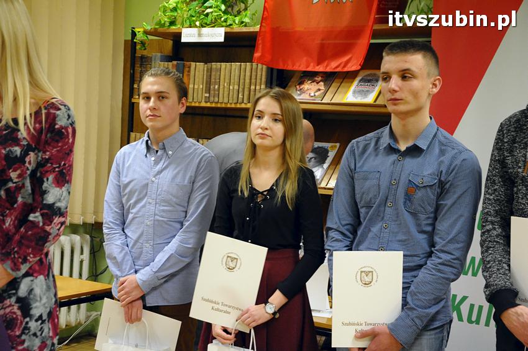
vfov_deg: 22.6
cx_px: 264
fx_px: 879
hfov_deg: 33.4
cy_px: 176
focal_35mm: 60
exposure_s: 1/60
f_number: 4.5
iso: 2000
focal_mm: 40
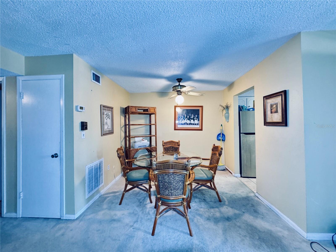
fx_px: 136
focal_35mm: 14
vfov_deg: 85.7
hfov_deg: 102.1
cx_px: 168
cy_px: 126
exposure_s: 1/60
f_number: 2.2
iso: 800
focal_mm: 2.22
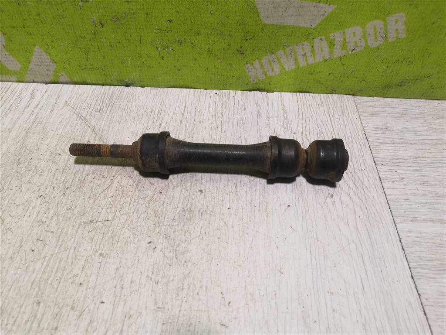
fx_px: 348
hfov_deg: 65.3
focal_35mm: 27
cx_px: 223
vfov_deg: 51.4
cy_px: 168
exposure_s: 1/100
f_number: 1.8
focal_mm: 3.95
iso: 80
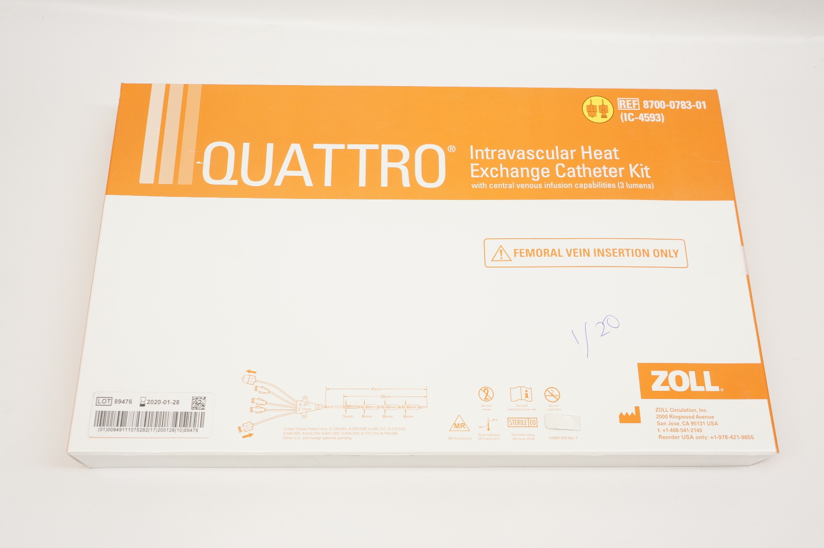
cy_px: 274
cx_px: 412
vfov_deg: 35.4
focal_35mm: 38
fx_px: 857
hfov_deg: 51.3
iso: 800
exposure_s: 1/80
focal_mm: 25
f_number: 8
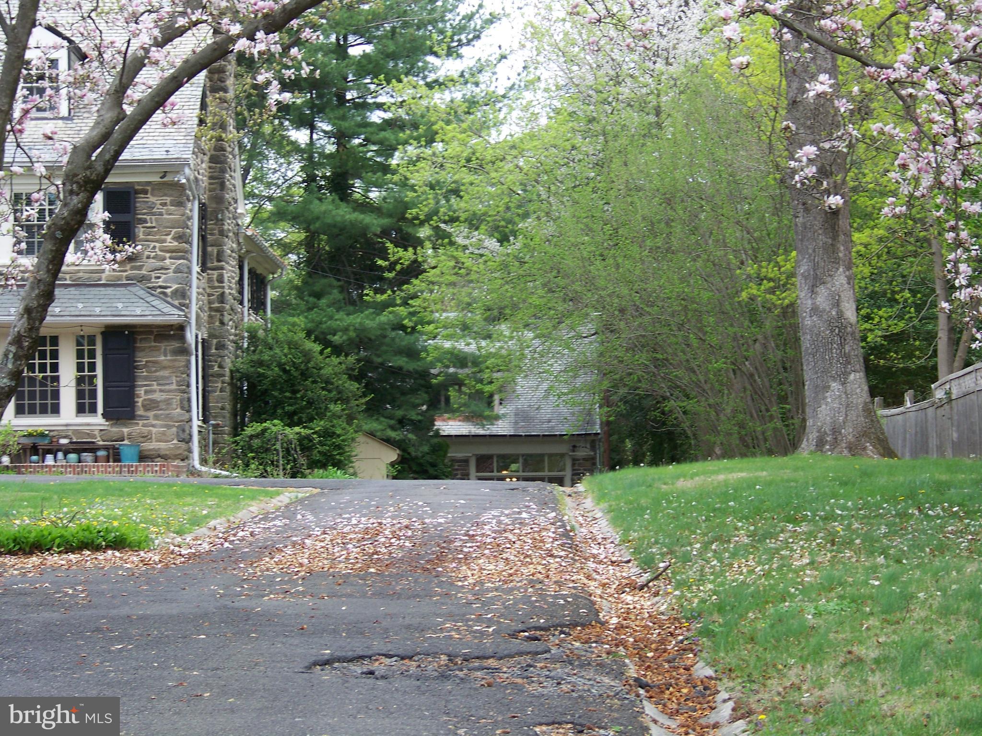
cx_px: 491
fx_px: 3007
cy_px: 368
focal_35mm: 106
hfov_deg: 18.5
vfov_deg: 14.0
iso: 64
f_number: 3.2
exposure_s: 1/50
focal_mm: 17.6
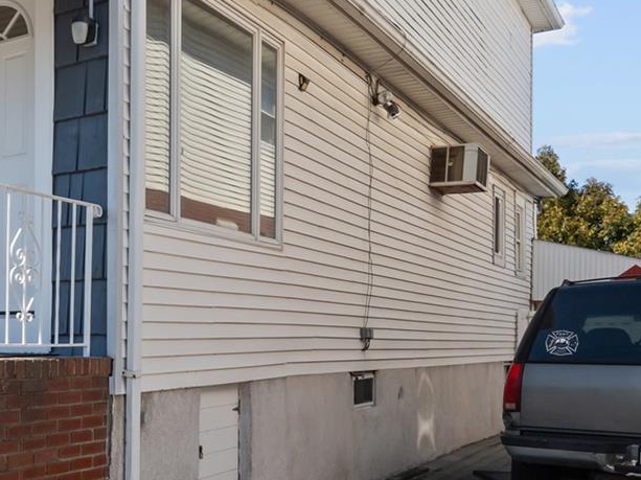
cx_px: -66
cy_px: 323
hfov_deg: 35.8
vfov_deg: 31.9
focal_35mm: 45
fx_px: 833
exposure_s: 1/800
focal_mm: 14
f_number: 10
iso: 640
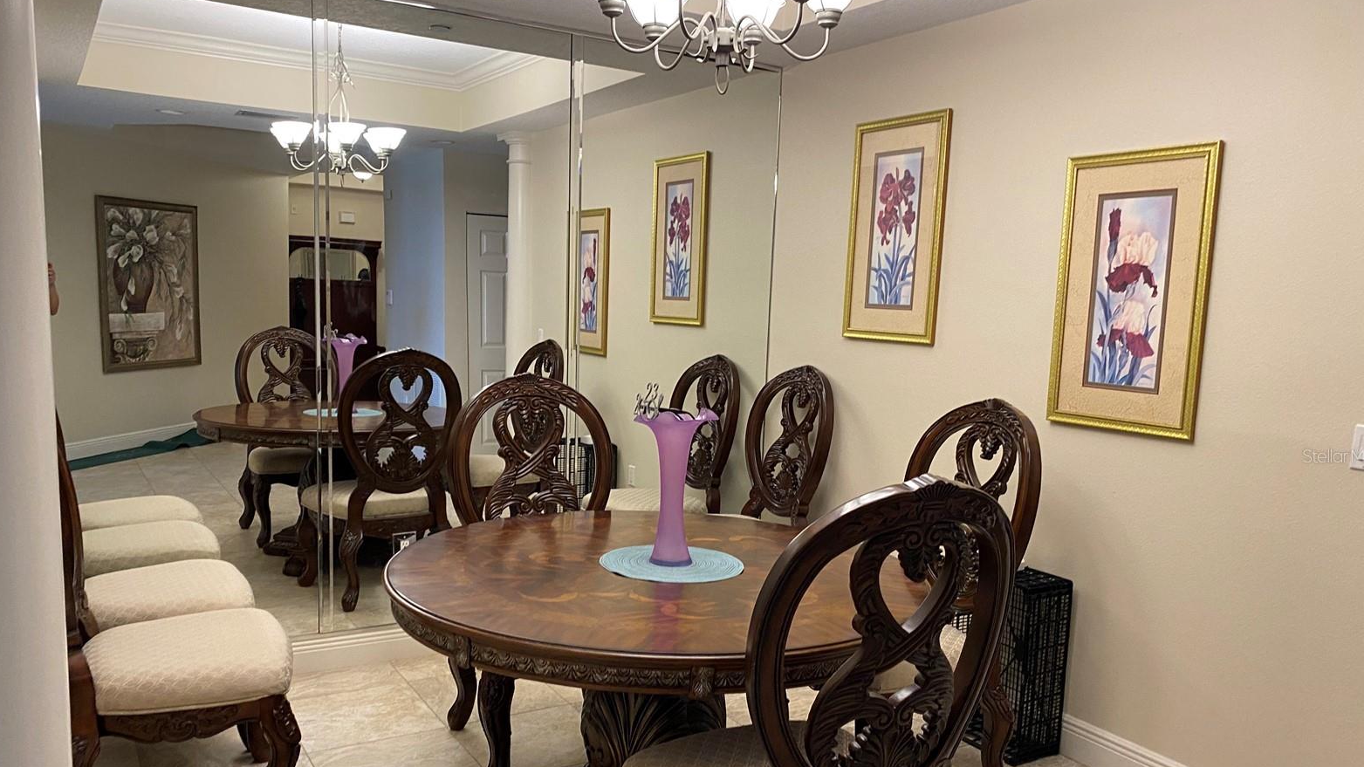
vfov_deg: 40.0
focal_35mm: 29
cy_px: 455
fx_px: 1049
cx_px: 687
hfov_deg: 66.1
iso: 160
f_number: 1.8
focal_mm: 4.25
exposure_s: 1/60
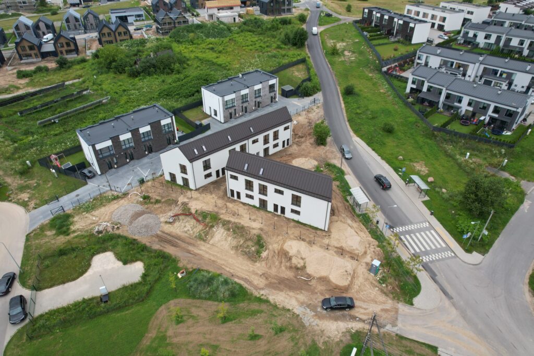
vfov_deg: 57.2
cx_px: 267
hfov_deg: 78.6
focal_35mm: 22
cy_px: 178
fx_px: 326
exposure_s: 1/800
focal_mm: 8.38
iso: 100
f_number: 2.8
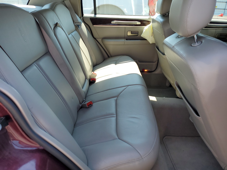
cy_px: 85
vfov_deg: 53.1
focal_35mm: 26
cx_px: 114
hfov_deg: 67.3
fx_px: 170
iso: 50
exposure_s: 1/526
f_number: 1.5
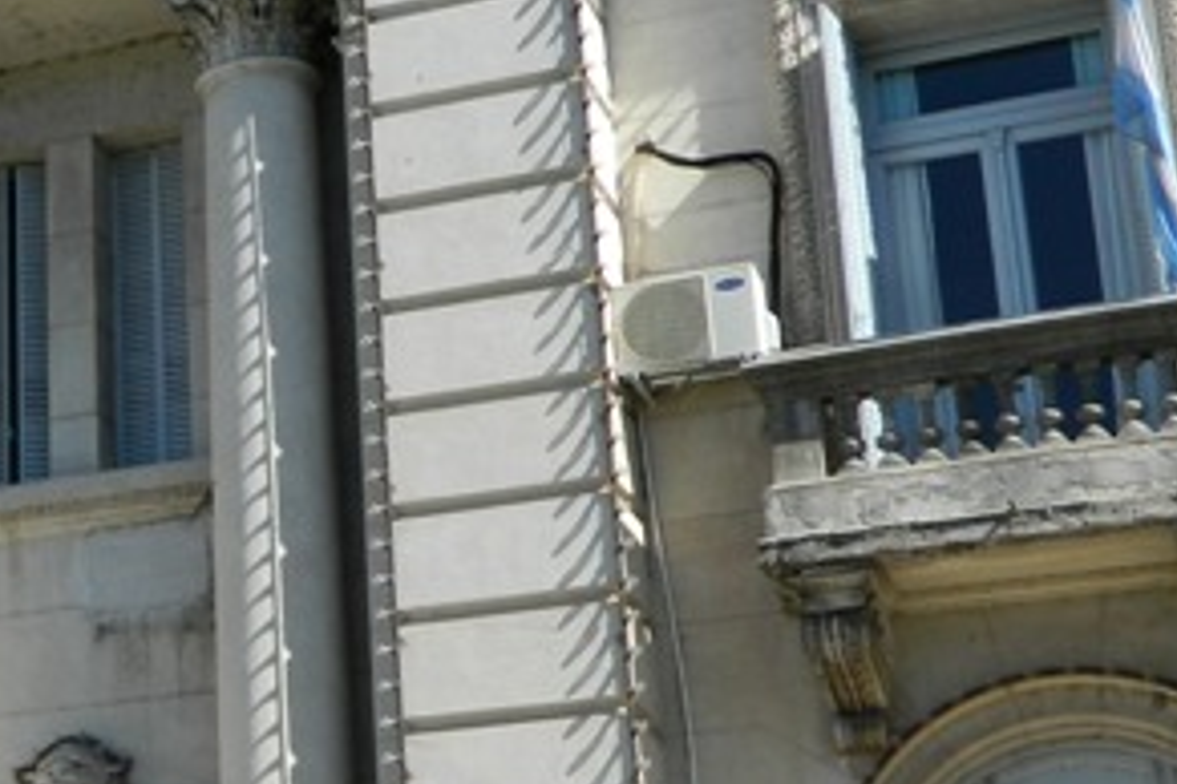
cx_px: -206
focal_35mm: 100
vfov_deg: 13.7
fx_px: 3269
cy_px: 432
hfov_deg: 19.3
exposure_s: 1/640
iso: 80
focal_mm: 6.2
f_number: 3.3
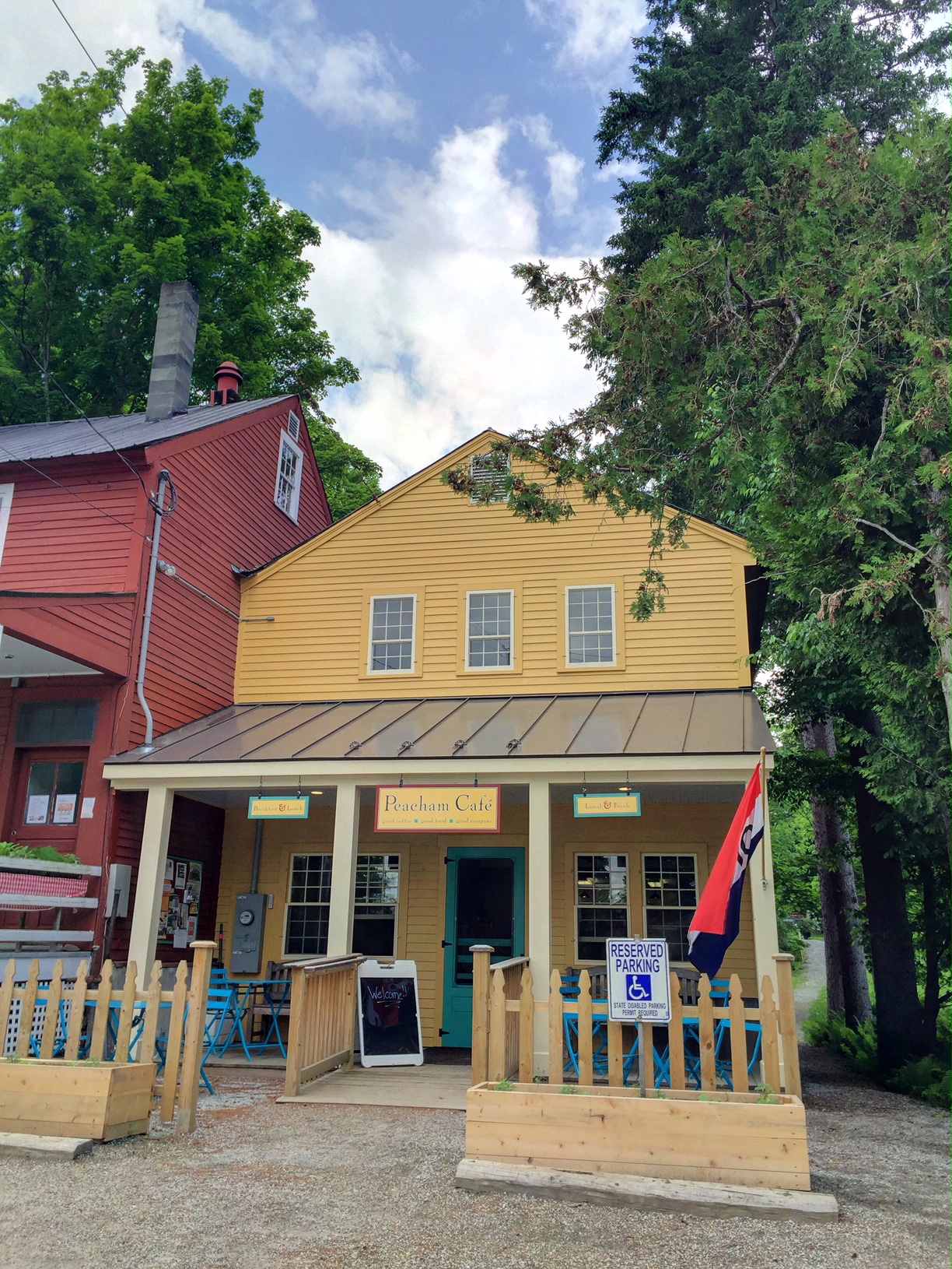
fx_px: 1063
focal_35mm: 29
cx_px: 476
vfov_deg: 61.6
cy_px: 634
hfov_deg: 48.3
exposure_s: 1/1236
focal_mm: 4.15
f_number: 2.2
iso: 32
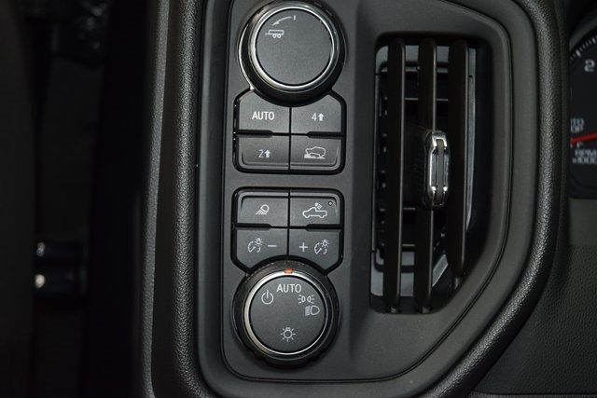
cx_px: 298
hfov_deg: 29.2
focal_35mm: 69
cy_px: 199
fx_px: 1144
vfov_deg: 19.7
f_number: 4.5
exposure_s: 1/60
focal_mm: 46
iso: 900
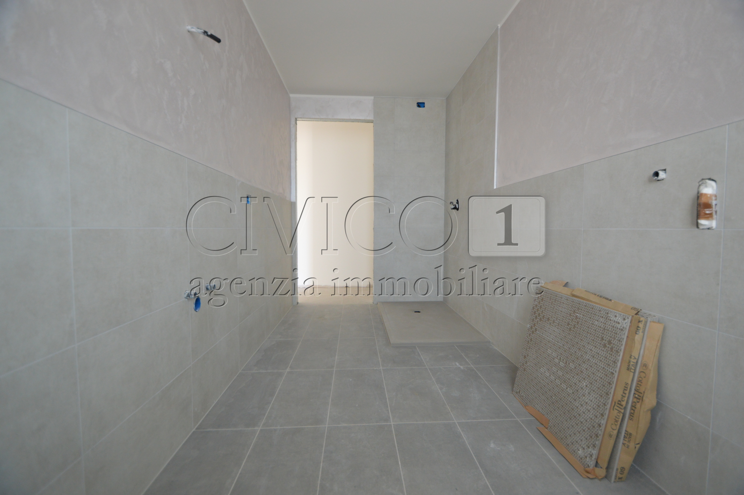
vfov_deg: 77.2
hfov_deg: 100.4
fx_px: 310
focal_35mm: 15
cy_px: 248
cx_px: 372
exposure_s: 1/60
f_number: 3.5
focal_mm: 10
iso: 640
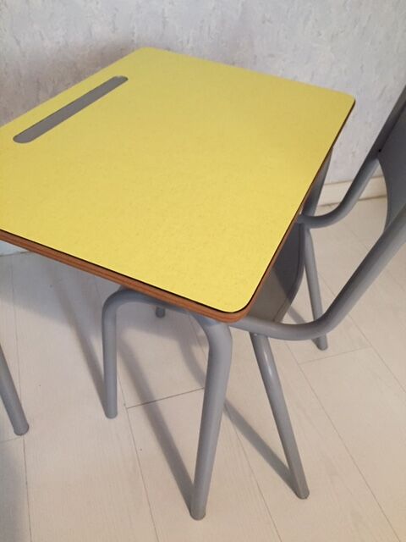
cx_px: 203
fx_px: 454
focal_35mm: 29
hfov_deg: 48.2
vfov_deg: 61.7
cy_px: 271
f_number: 2.2
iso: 250
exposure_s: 1/33
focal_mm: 4.15
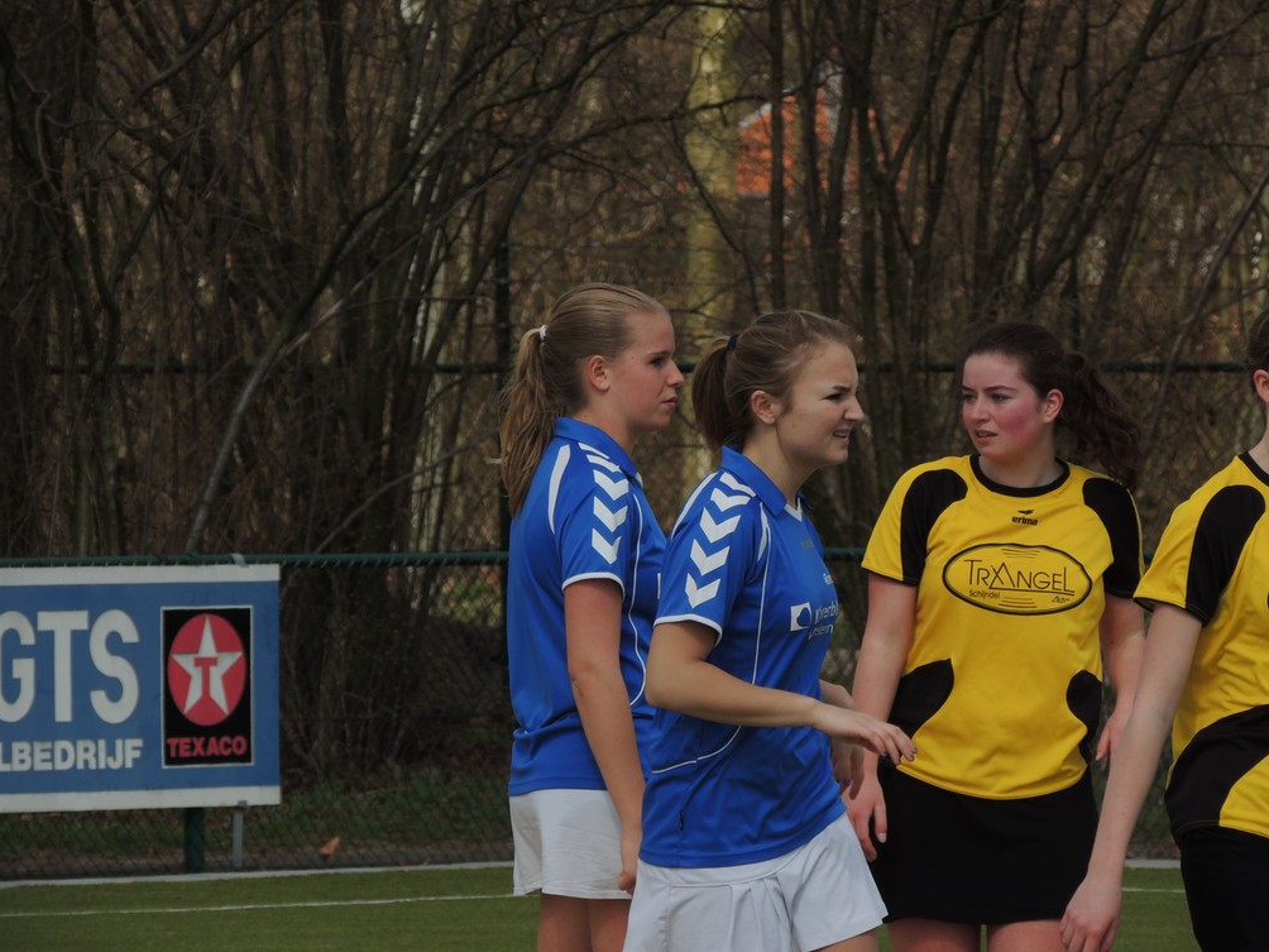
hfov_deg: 4.9
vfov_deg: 3.6
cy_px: 475
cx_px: 632
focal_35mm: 408
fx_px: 14957
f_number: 4.8
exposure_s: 1/1000
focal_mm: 71.3
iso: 100
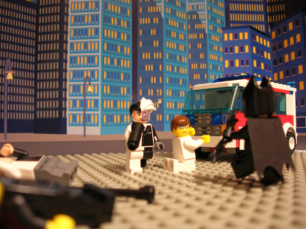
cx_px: 153
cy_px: 114
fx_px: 336
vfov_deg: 37.7
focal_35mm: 38
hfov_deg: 49.0
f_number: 2.8
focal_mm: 7.8
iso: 71
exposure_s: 1/3.9
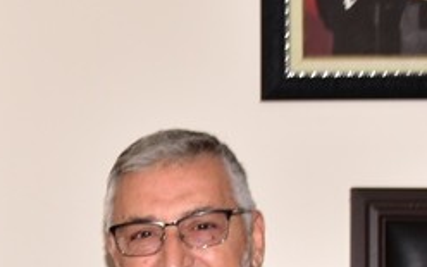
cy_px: 388
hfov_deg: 13.8
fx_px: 1689
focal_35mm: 145
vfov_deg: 8.8
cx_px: -134
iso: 100
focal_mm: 23
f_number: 3.8
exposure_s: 1/60
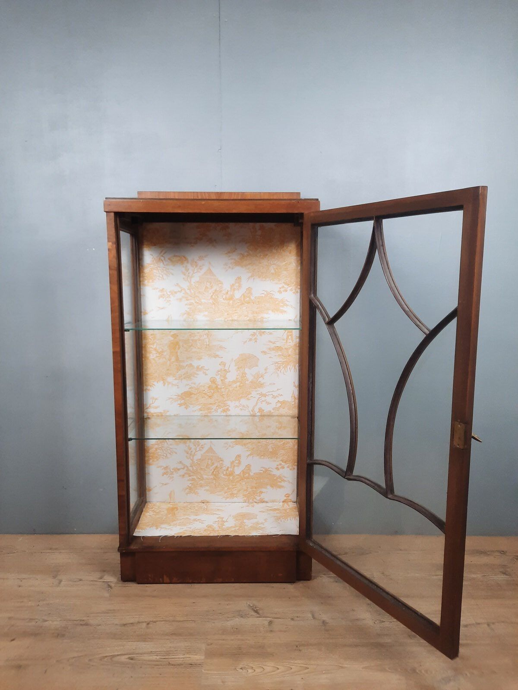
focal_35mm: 25
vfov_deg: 69.4
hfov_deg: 54.9
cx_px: 259
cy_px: 345
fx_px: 499
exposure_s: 1/50
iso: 200
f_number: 2
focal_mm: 4.6
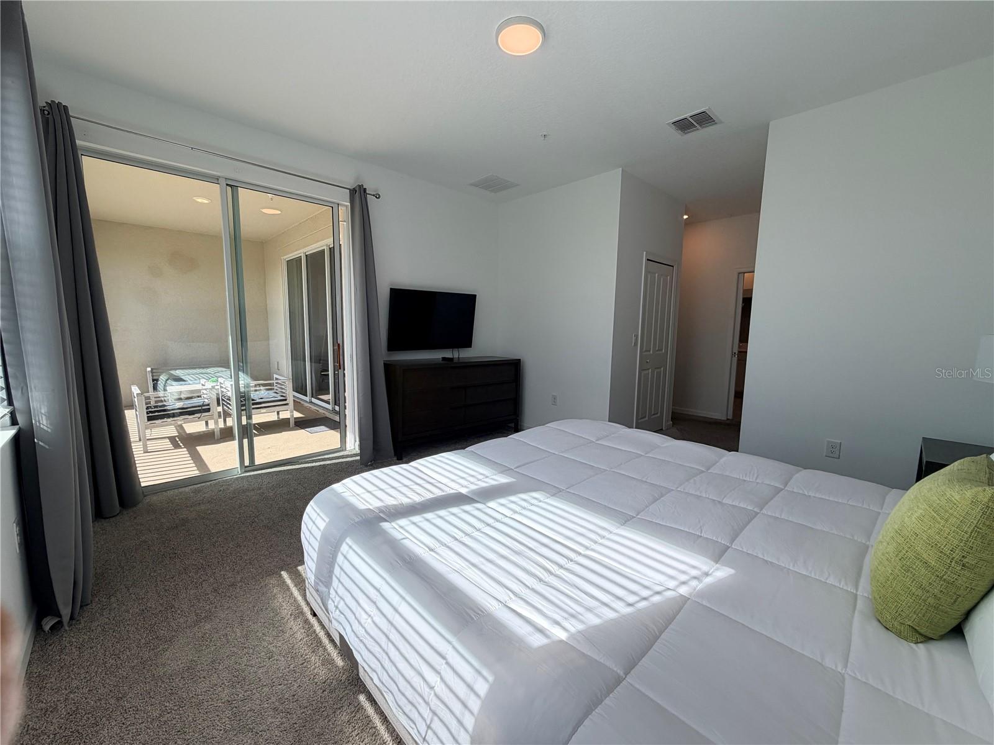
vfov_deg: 85.7
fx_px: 402
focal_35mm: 14
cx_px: 497
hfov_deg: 102.1
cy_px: 372
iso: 64
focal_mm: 2.22
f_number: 2.2
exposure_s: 1/502
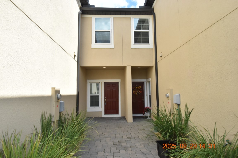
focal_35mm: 21
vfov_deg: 59.5
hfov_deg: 81.2
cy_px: 79
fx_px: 139
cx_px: 119
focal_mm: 14
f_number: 3.8
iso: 800
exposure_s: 1/4000
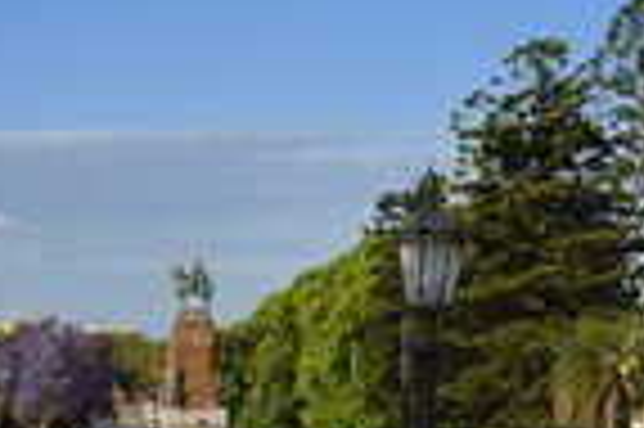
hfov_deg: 18.3
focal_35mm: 112
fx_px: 2001
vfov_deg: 12.2
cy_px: 329
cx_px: 266
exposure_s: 1/160
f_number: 16
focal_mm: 38
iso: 200
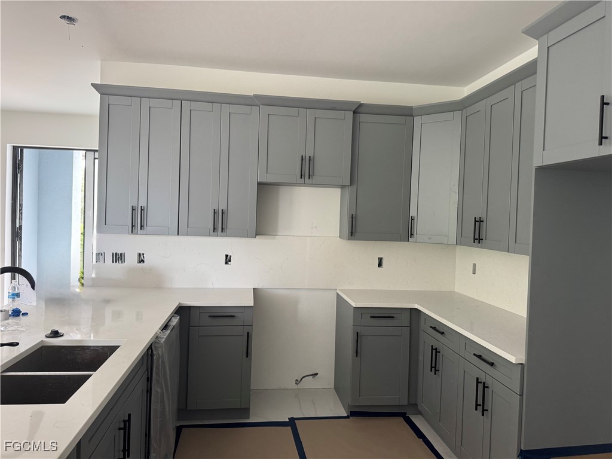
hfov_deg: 71.6
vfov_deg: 56.8
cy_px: 230
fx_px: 424
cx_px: 306
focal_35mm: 24
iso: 200
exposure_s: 1/93
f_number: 1.78
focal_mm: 6.76
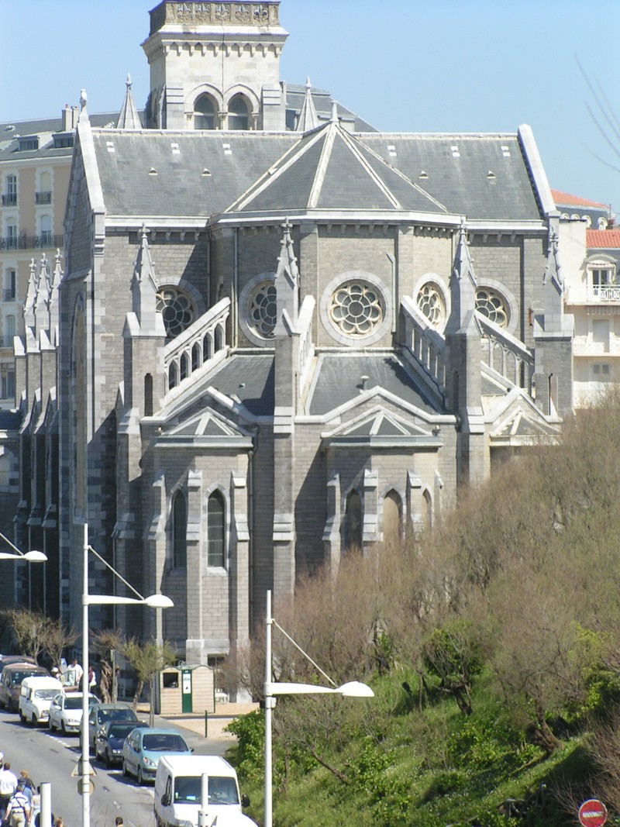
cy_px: 414
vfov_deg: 12.1
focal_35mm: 164
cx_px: 310
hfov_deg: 9.0
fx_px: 3917
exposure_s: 1/320
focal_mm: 25.1
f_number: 5.6
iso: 50
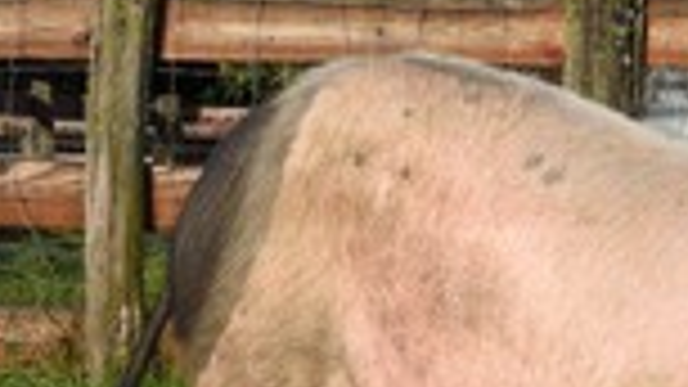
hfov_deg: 18.2
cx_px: 688
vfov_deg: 10.5
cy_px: 198
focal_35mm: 115
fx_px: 2098
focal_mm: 40
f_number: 14
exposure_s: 1/250
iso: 400
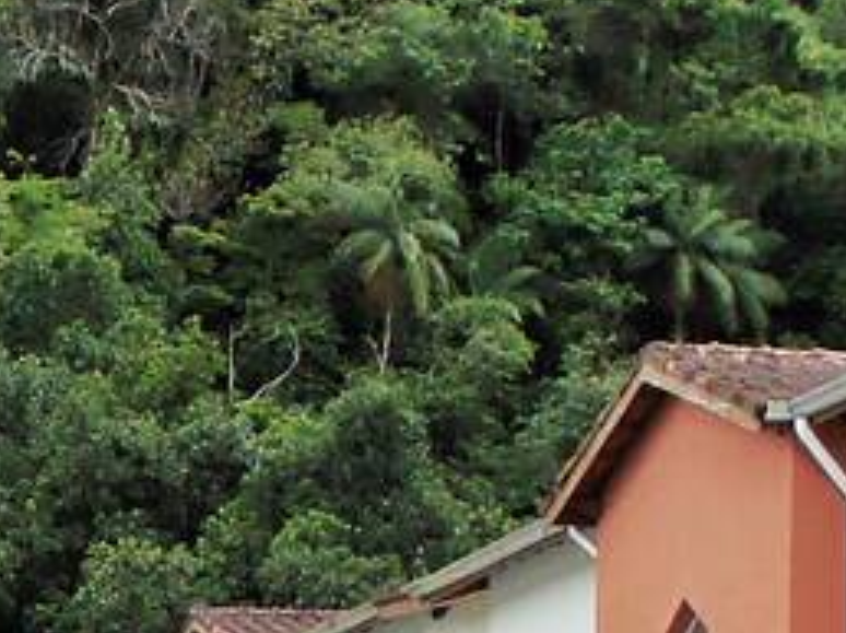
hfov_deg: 13.6
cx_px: -541
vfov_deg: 10.6
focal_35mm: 134
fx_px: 3272
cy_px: 990
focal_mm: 4.3
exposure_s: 1/640
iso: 64
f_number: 2.9
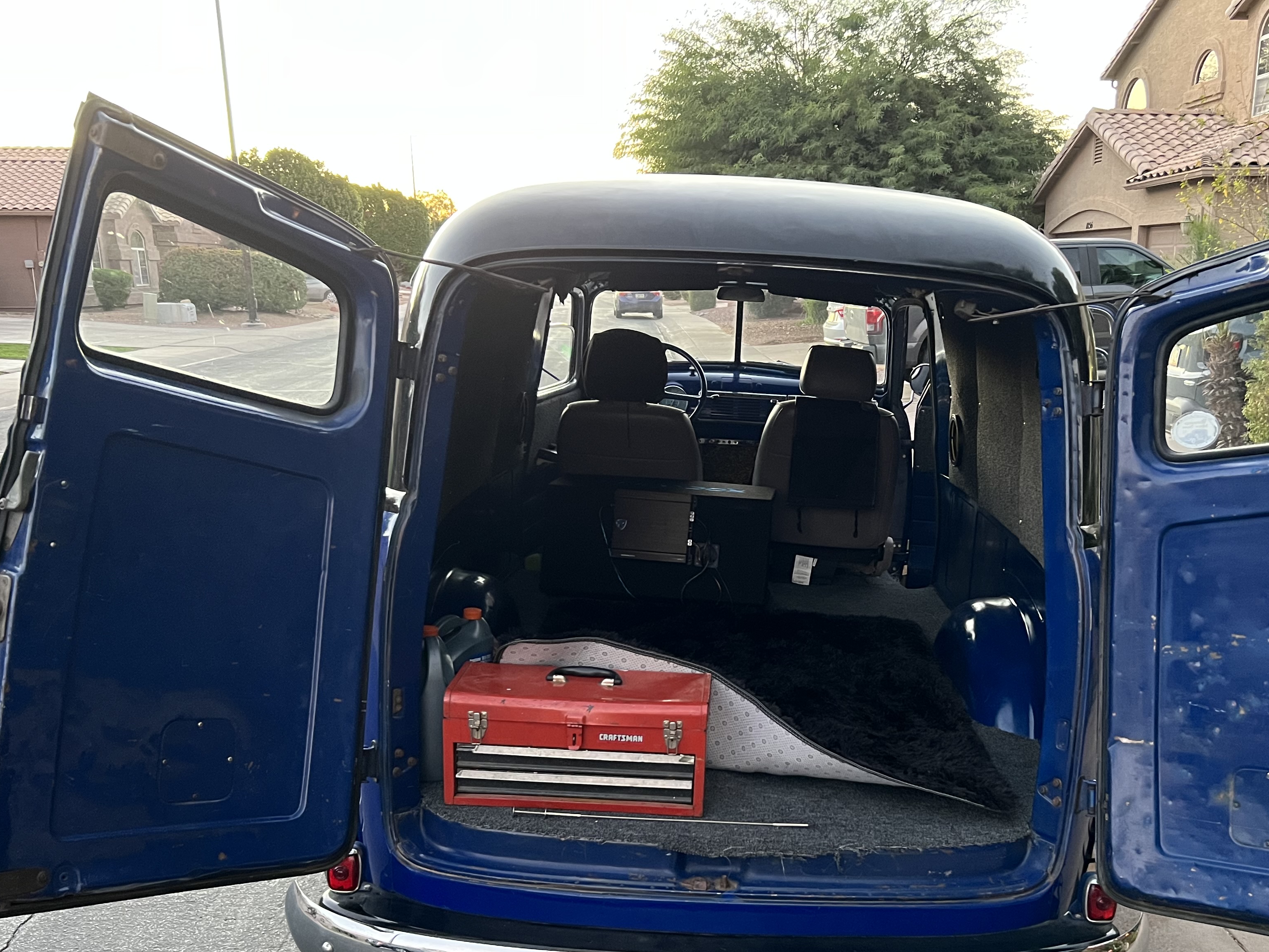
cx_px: 741
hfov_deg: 53.7
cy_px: 622
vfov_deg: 41.3
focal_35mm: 34
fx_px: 1246
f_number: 1.5
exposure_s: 1/47
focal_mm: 5.7
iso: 500
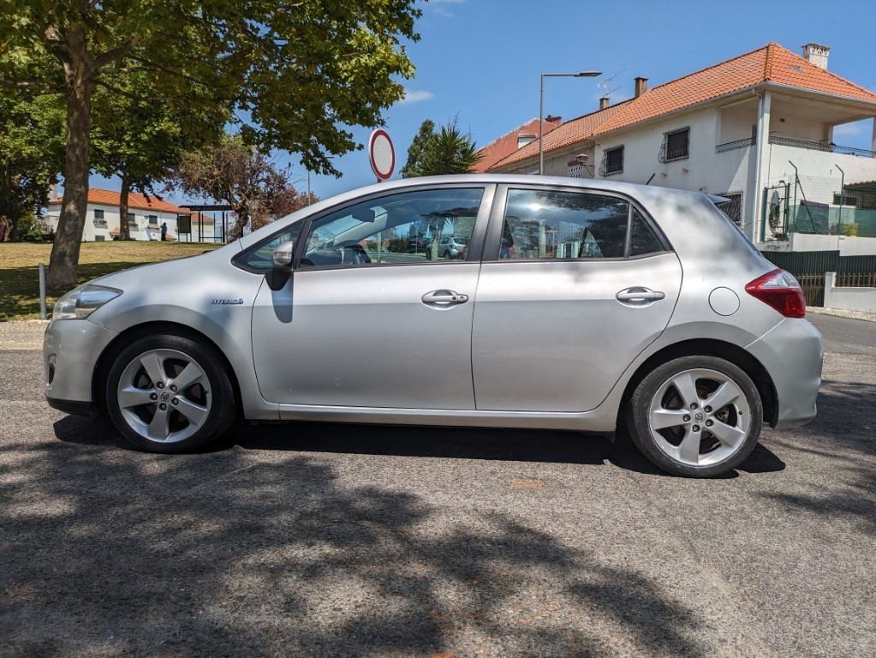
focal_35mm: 25
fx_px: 633
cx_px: 438
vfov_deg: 54.9
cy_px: 329
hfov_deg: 69.4
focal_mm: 5.43
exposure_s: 1/10101
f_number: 1.89
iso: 46
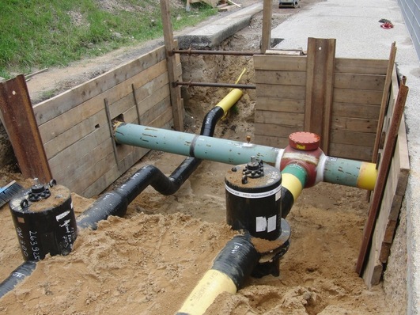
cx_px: 210
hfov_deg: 50.1
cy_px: 158
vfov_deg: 38.7
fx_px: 449
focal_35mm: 37
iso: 100
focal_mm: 6.42
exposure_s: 1/400
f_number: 3.6
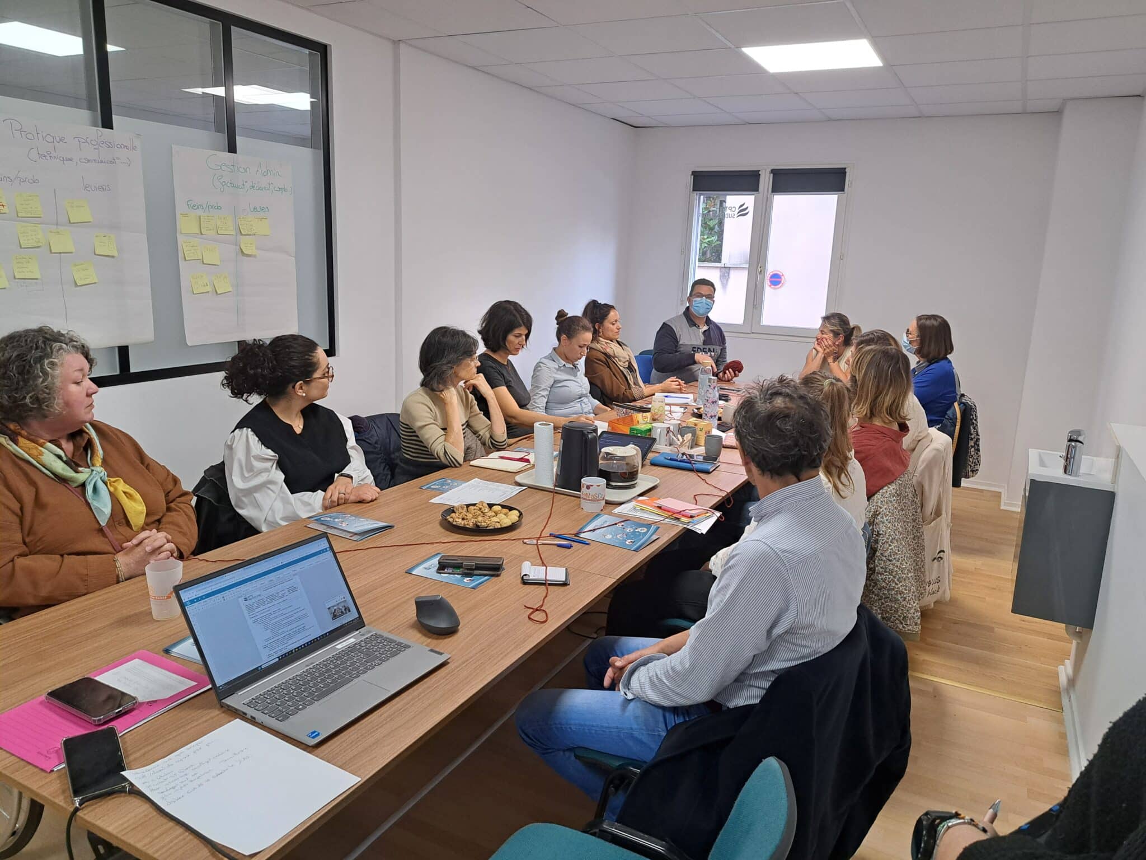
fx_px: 795
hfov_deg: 71.6
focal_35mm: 24
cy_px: 430
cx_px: 573
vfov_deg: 56.8
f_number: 1.8
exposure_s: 1/50
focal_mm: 5.23
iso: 160
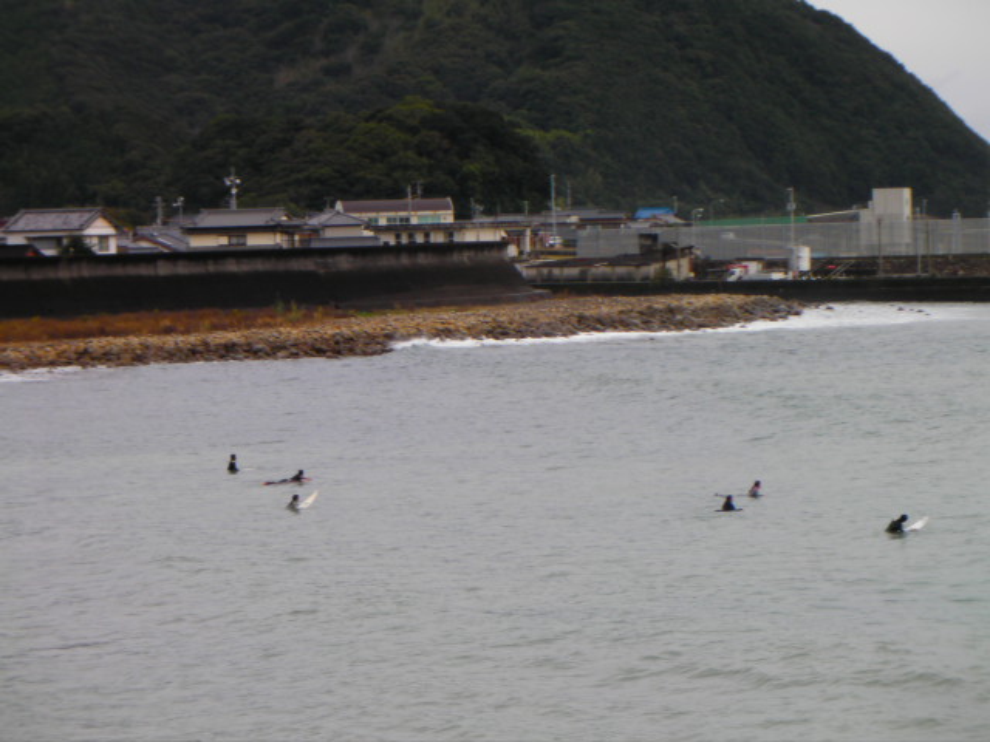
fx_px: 3975
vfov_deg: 10.7
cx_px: 495
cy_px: 371
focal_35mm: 139
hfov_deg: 14.2
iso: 50
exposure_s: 1/103
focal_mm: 23.2
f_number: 4.2
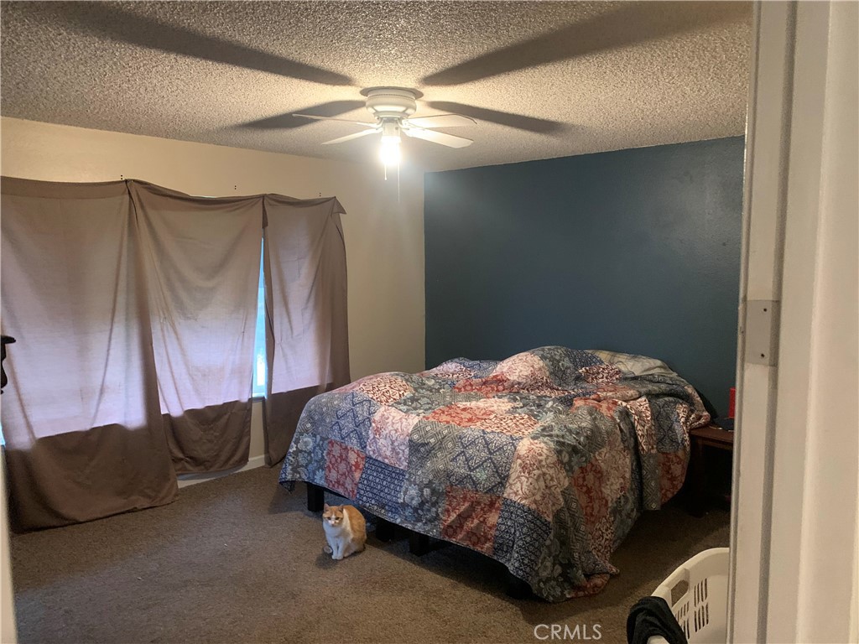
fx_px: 645
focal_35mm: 26
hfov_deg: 67.3
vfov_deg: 53.1
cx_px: 430
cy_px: 322
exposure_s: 1/30
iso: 400
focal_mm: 4.25
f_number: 1.8
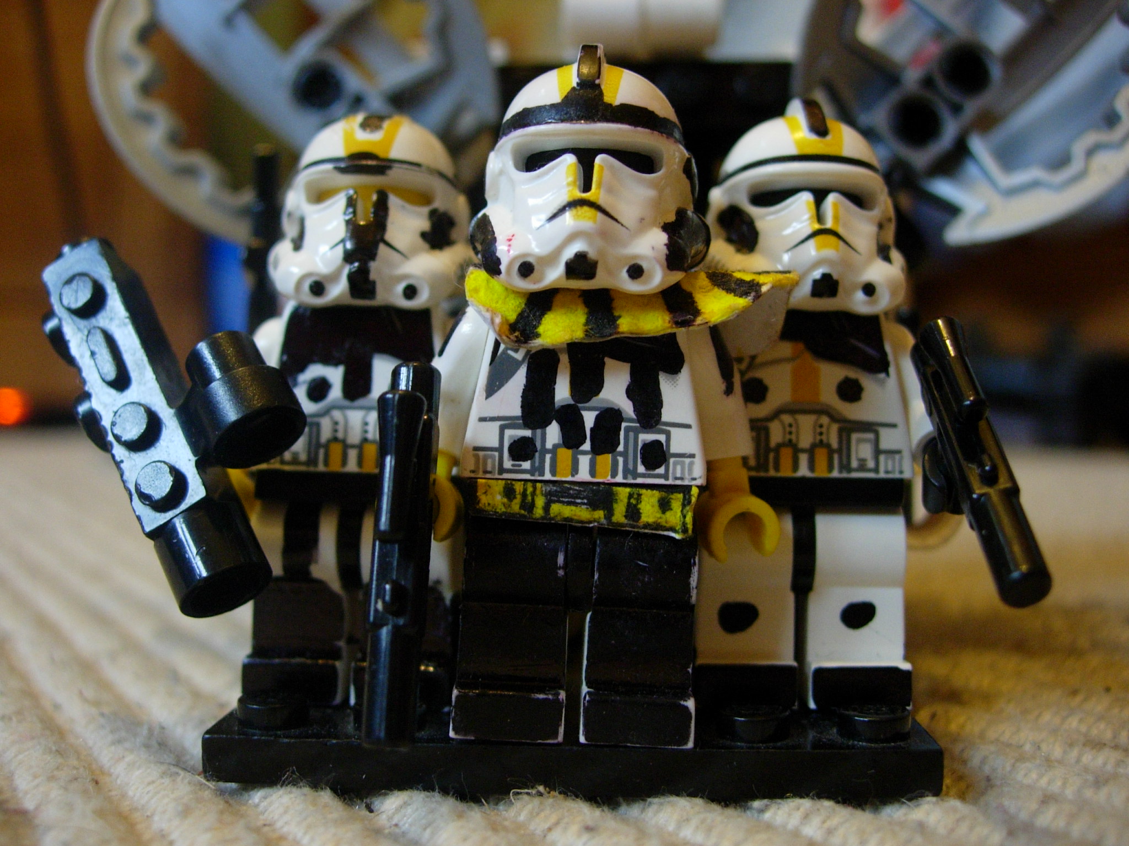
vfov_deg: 37.7
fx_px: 1239
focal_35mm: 38
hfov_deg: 49.0
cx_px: 564
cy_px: 423
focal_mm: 7.8
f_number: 2.8
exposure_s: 1/9.2
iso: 200
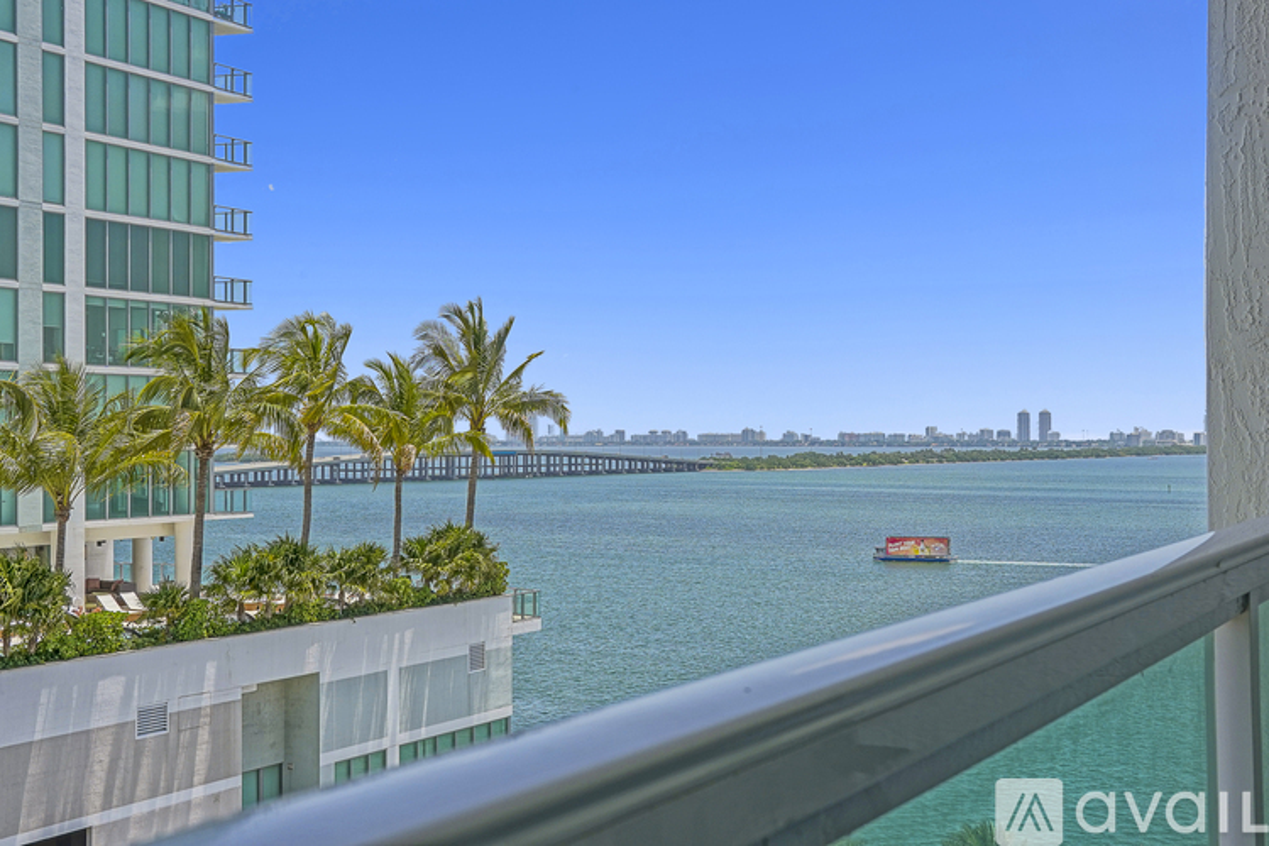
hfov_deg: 43.6
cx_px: 634
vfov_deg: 29.9
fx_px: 1586
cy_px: 423
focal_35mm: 45
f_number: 10
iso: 250
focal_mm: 30
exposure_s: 1/400
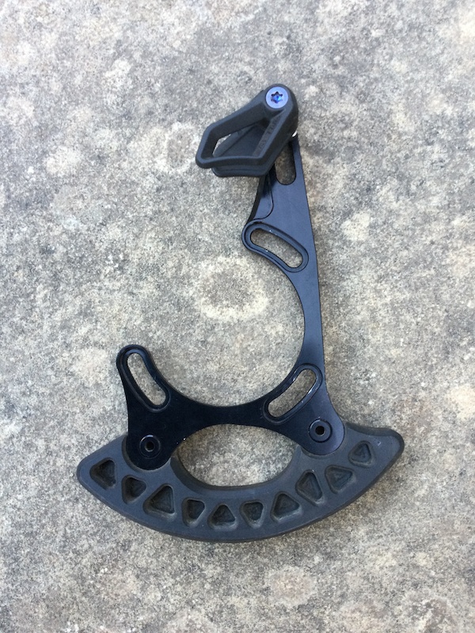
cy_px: 316
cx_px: 238
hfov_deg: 45.4
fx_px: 567
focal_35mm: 31
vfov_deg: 58.4
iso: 64
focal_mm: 3.3
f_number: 2.4
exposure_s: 1/33
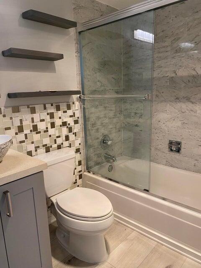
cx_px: 100
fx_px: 201
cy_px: 134
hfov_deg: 53.1
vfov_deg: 67.3
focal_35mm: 26
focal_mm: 4.25
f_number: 1.8
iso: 80
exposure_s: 1/60
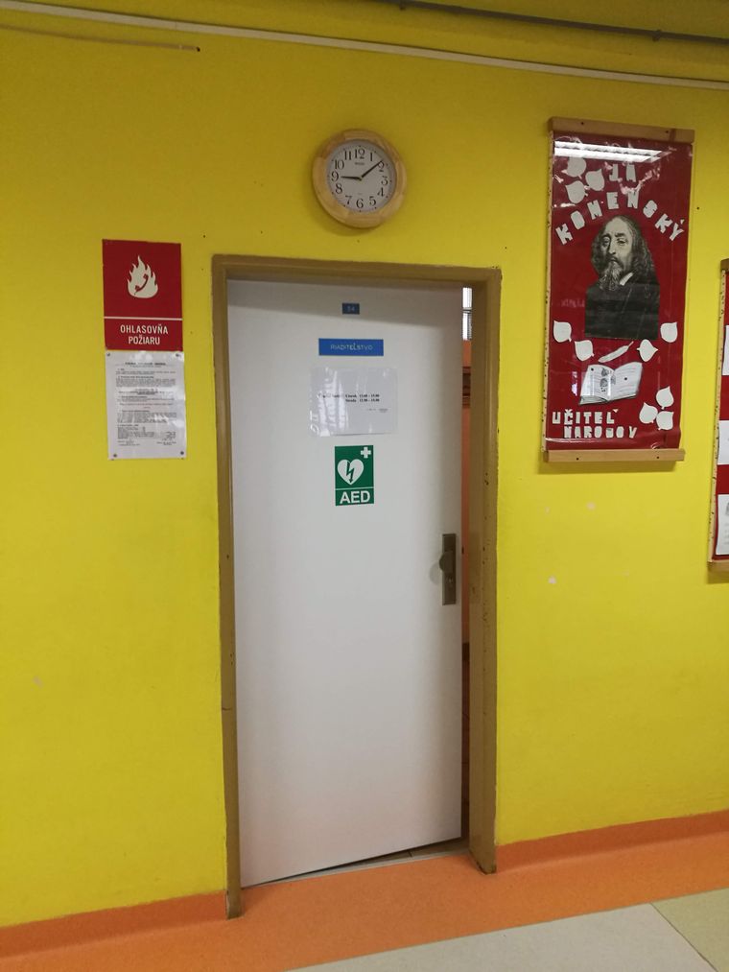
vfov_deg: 65.3
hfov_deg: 51.4
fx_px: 758
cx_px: 364
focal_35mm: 27
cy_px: 486
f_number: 2.2
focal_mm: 4.5
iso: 320
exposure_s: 1/25
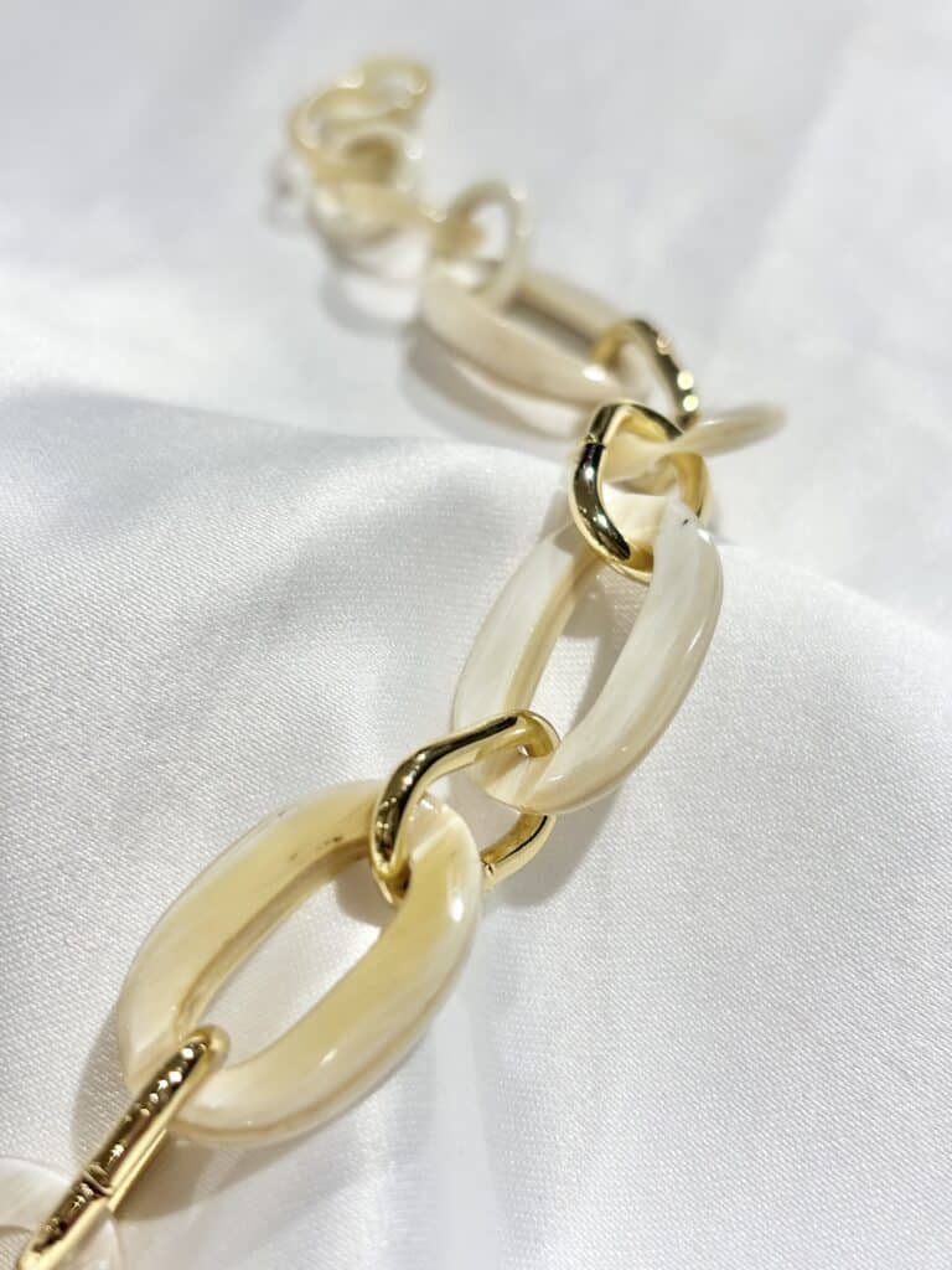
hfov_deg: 28.0
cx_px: 476
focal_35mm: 52
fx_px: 1907
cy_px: 635
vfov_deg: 36.8
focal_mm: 5.96
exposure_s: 1/237
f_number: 1.6
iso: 32
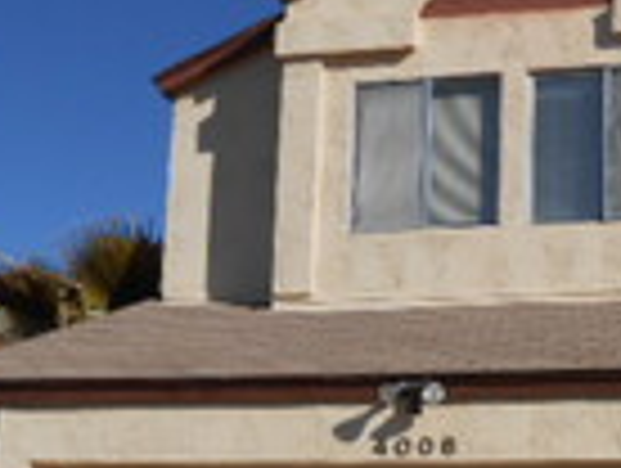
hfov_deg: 28.5
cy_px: 396
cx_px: 567
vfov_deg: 22.3
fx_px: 1168
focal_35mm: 65
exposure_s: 1/250
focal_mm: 4.6
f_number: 11.5
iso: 100
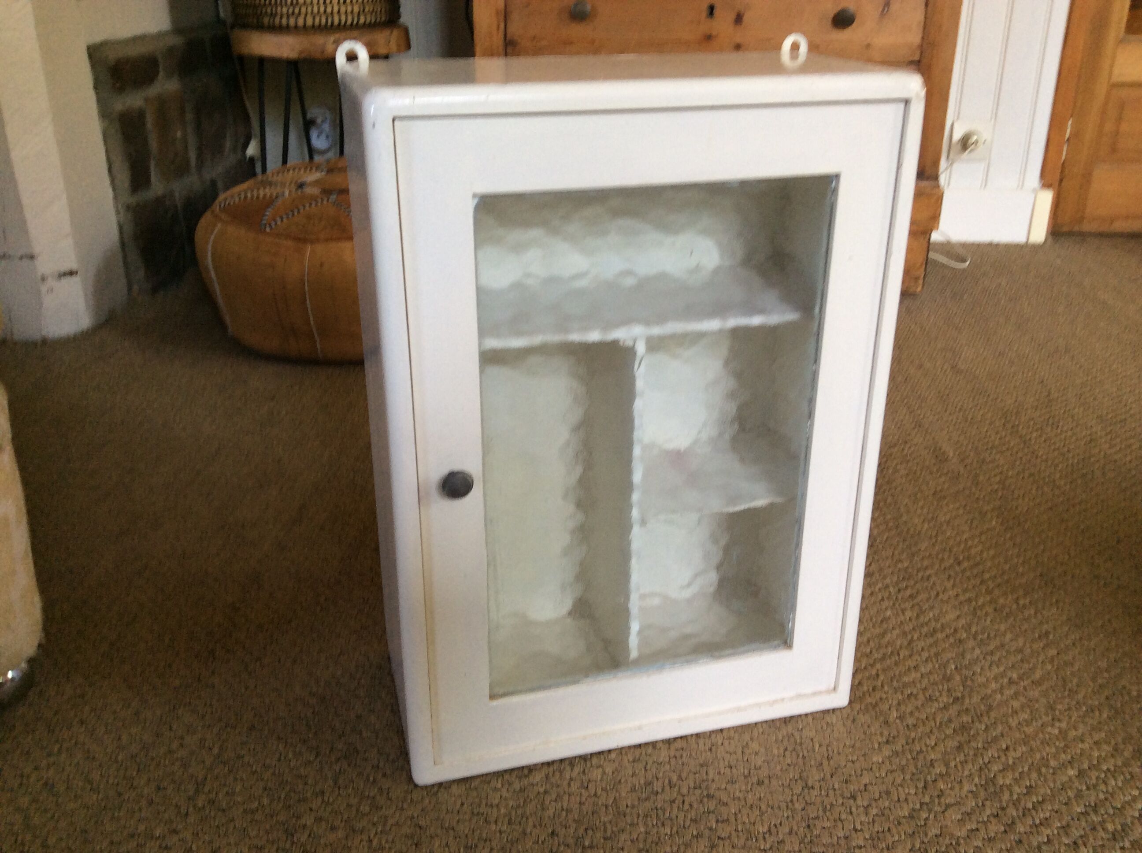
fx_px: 1054
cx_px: 571
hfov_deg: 56.9
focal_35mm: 32
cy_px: 426
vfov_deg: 44.1
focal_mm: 3.3
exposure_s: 1/25
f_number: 2.4
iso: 64
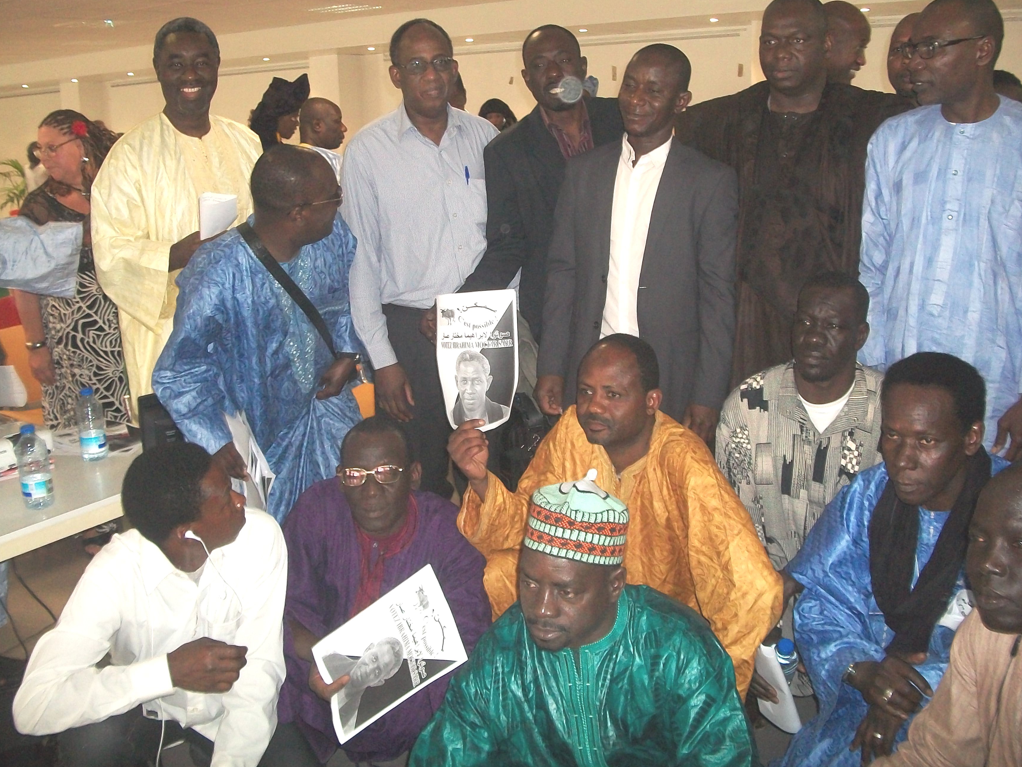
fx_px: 1004
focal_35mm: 34
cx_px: 498
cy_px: 364
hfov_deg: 54.0
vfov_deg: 41.8
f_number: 2.9
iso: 240
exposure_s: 1/60
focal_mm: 5.7
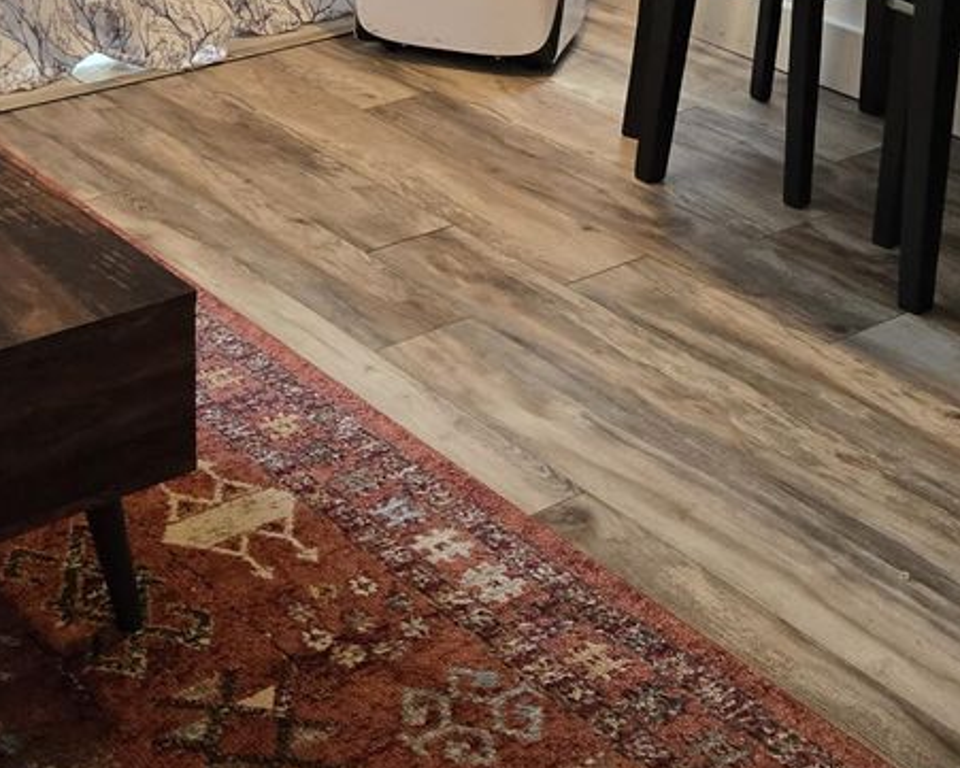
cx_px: 459
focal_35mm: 68
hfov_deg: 27.9
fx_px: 1932
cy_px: -96
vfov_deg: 21.3
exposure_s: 1/120
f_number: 1.8
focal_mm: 5.4
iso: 400
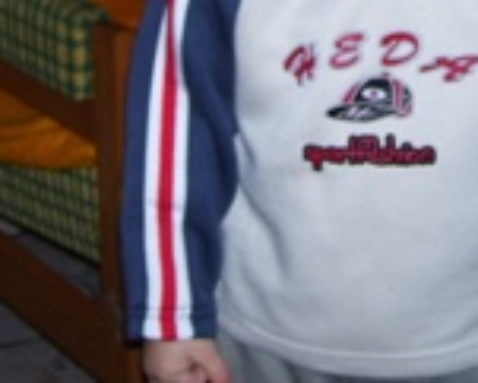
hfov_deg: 17.9
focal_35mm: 107
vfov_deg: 13.8
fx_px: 1515
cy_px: -130
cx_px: 332
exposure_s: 1/60
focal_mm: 6
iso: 80
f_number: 2.7
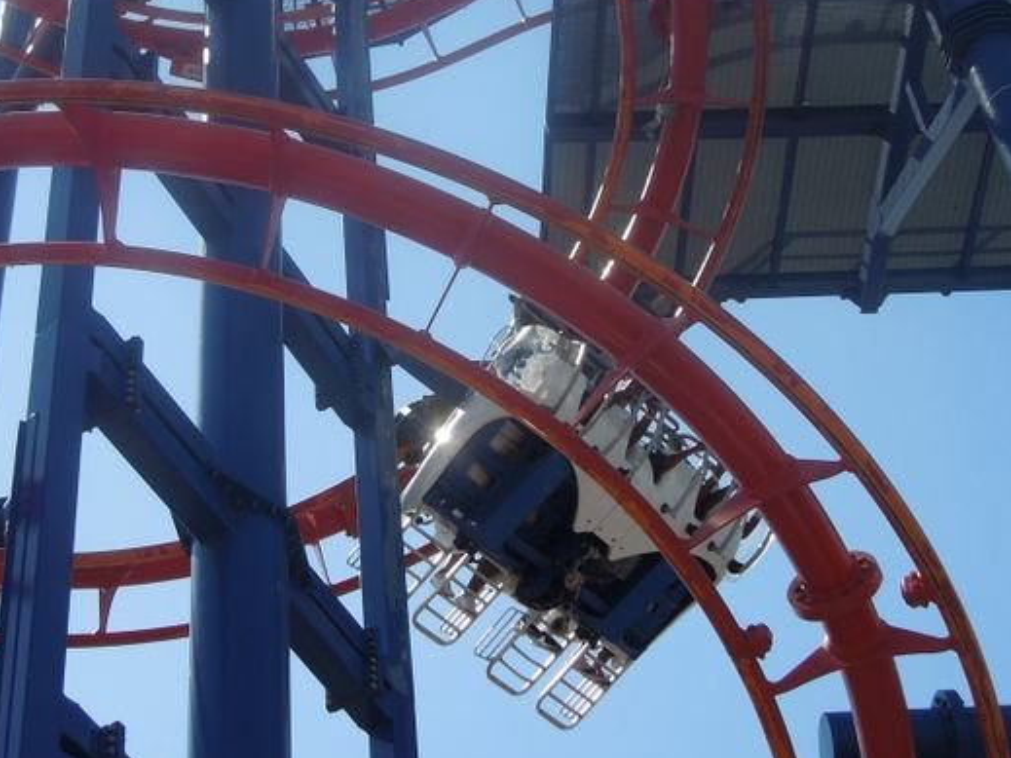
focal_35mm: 77
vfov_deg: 19.1
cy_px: 284
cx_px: 362
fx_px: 2248
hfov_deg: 25.2
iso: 100
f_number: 7.6
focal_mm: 7
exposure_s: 1/250
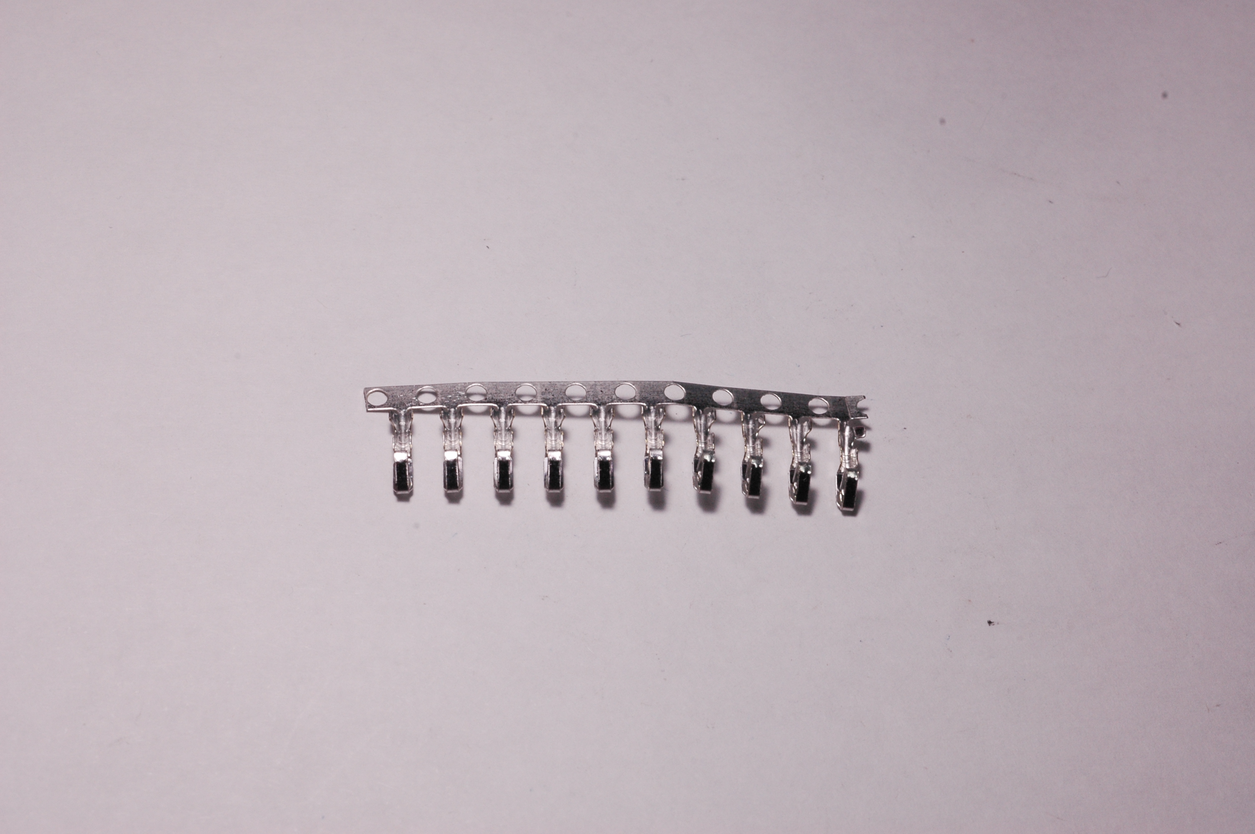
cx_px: 628
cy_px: 417
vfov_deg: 15.2
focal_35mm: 90
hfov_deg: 22.6
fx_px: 3135
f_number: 20
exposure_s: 1/40
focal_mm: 60
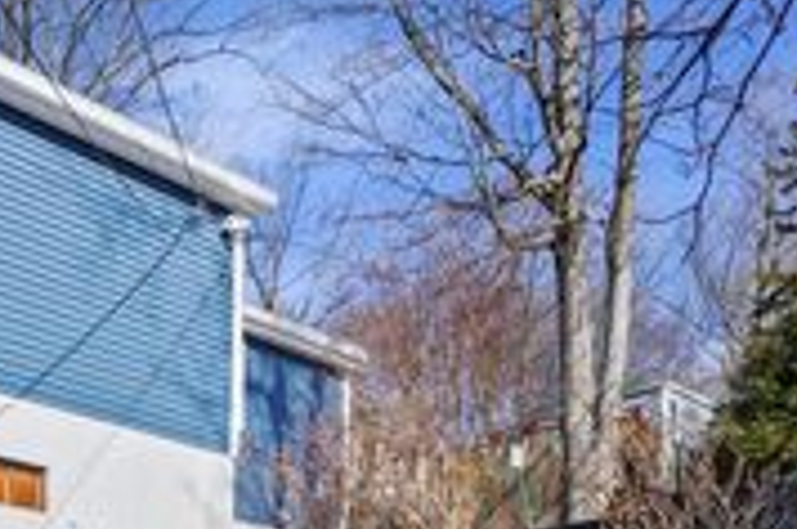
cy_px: 675
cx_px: -22
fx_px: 994
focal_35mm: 45
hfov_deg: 38.2
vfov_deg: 25.8
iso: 64
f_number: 9
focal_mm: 16
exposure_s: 1/50
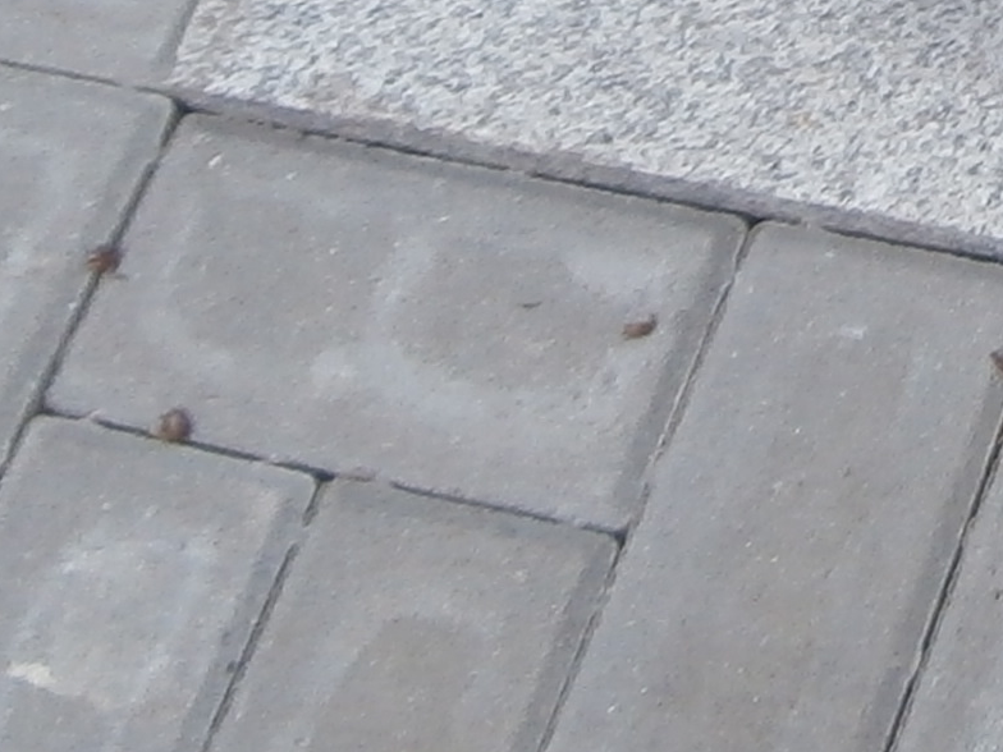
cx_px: 1753
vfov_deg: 9.7
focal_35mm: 141
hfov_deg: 12.8
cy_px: -822
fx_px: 4085
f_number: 3
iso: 100
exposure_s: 1/320
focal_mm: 4.2
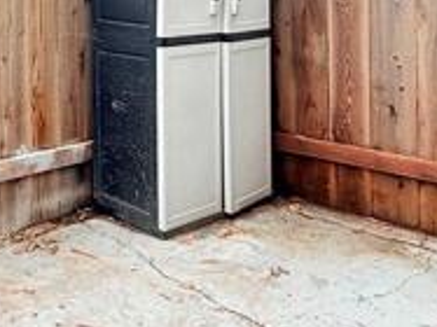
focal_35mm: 48
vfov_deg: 27.4
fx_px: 606
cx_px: -37
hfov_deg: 34.5
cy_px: -42
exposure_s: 1/130
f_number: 2.2
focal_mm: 2.22
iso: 64
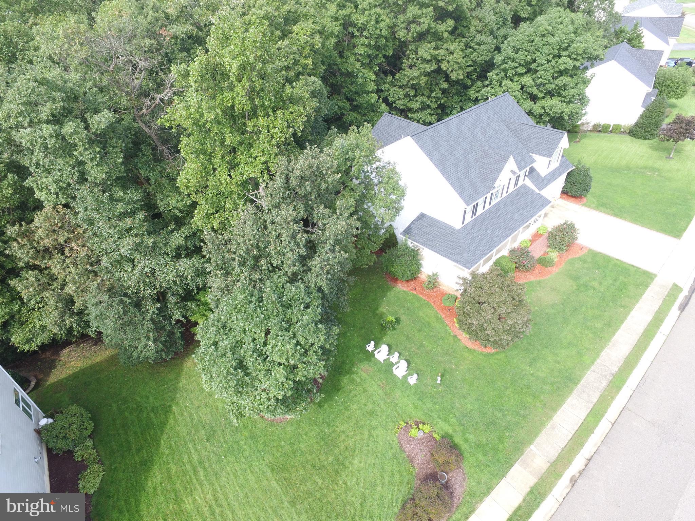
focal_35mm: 20
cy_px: 260
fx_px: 402
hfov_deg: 81.7
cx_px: 348
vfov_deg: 66.0
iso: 100
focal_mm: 3.61
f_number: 2.8
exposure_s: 1/131
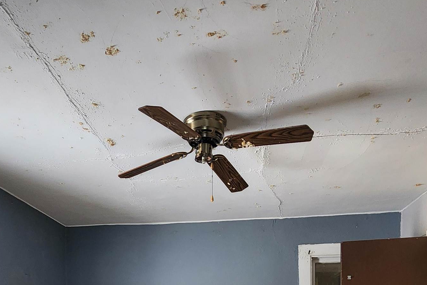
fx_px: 368
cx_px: 171
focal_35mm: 31
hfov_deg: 59.8
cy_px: 343
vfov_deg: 34.0
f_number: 2.2
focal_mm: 2.2
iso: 320
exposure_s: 1/40
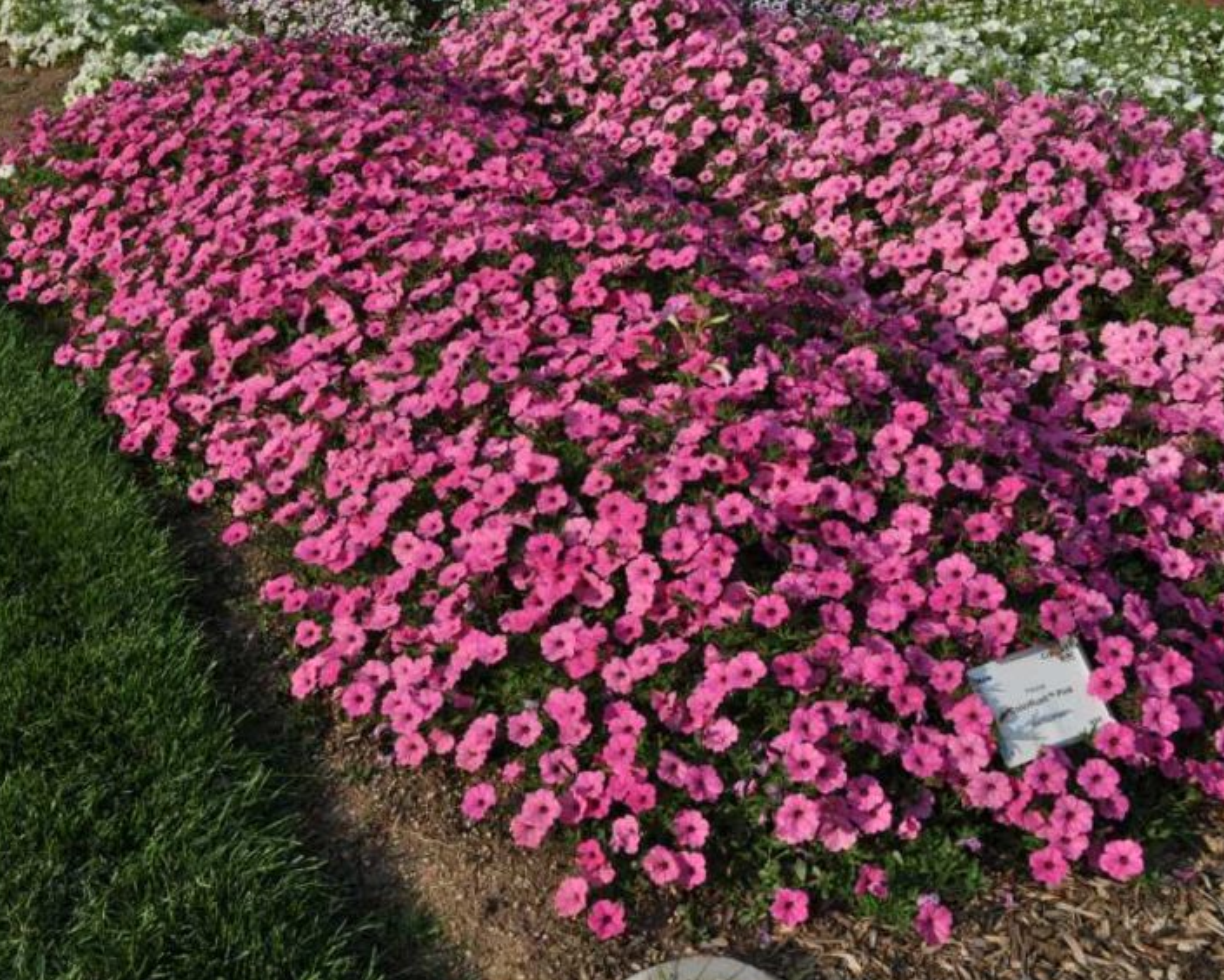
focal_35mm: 45
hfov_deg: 40.9
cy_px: 499
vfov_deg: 33.5
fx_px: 1631
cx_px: 484
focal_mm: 26
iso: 200
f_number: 9
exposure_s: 1/320
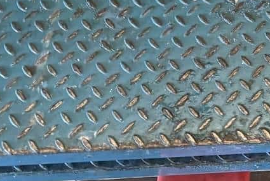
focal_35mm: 88
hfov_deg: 20.9
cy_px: -118
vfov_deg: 14.2
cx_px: 356
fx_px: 660
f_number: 1.78
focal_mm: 6.76
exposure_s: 1/44
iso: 800
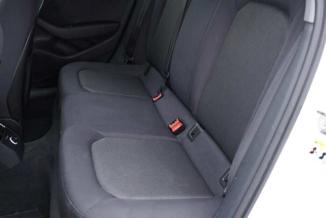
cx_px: 163
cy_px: 109
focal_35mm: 36
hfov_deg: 53.1
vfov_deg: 36.9
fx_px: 326
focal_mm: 24
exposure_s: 1/40
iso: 320
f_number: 2.8
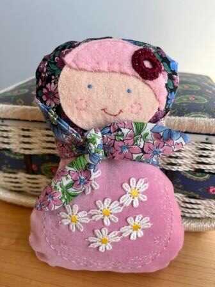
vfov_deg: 67.3
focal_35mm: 26
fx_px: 215
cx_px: 108
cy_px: 144
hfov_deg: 53.1
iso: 64
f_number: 1.6
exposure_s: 1/120
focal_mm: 5.1
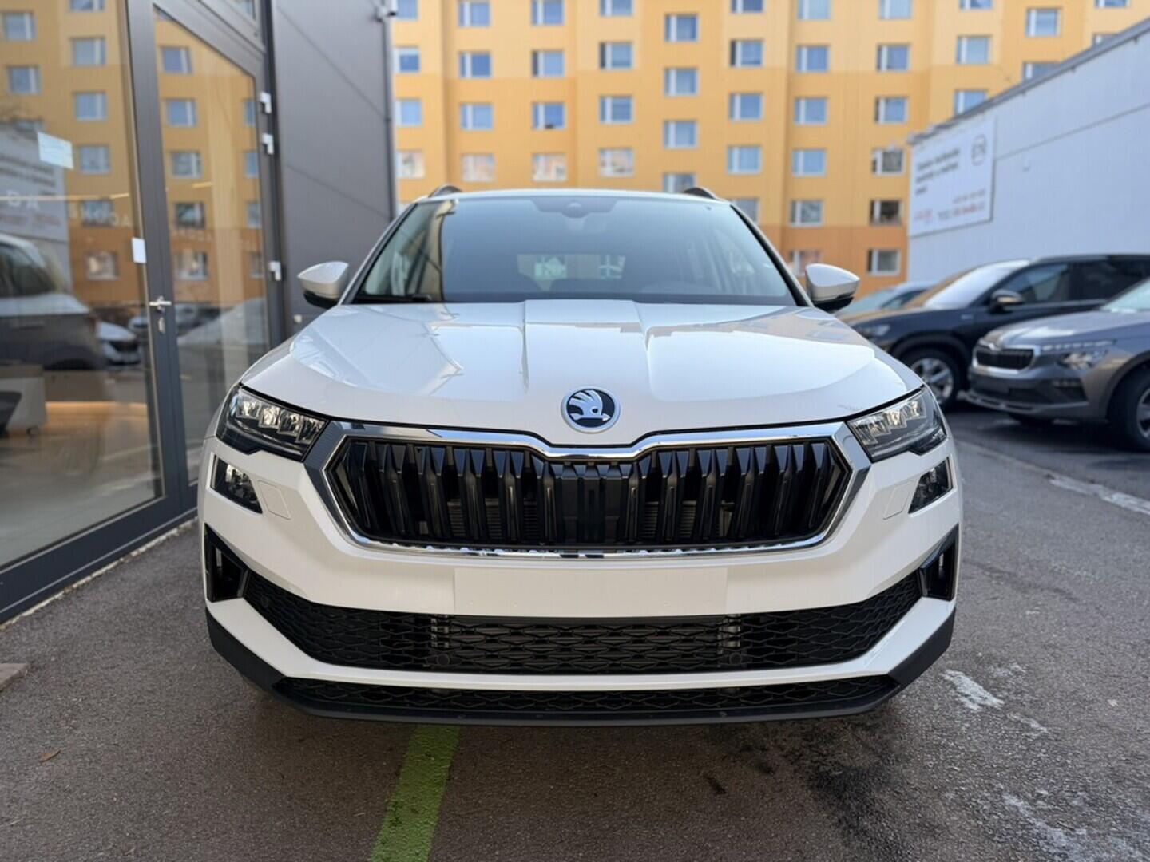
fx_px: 797
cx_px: 575
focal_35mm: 24
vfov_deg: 56.8
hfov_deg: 71.6
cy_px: 431
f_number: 1.78
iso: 80
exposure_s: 1/931
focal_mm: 6.76
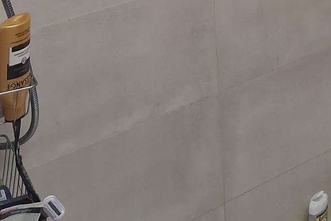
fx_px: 883
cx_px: 414
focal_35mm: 96
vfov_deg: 12.6
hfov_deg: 19.8
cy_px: -215
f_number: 1.8
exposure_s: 1/50
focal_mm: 4
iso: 320
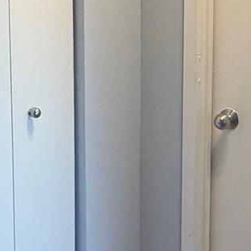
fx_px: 656
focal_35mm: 80
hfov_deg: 21.5
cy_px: 78
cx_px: 61
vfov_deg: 21.5
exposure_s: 1/120
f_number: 2.2
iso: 250
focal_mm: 2.22
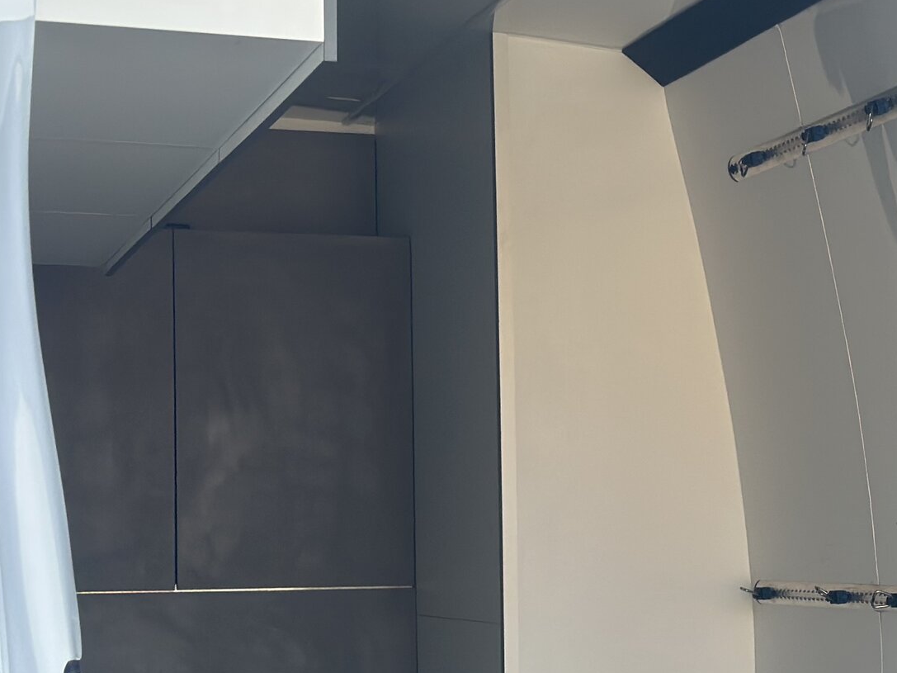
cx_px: 958
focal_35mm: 106
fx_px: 2746
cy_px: 514
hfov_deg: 18.0
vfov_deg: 13.9
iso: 80
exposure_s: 1/373
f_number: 1.78
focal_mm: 6.86
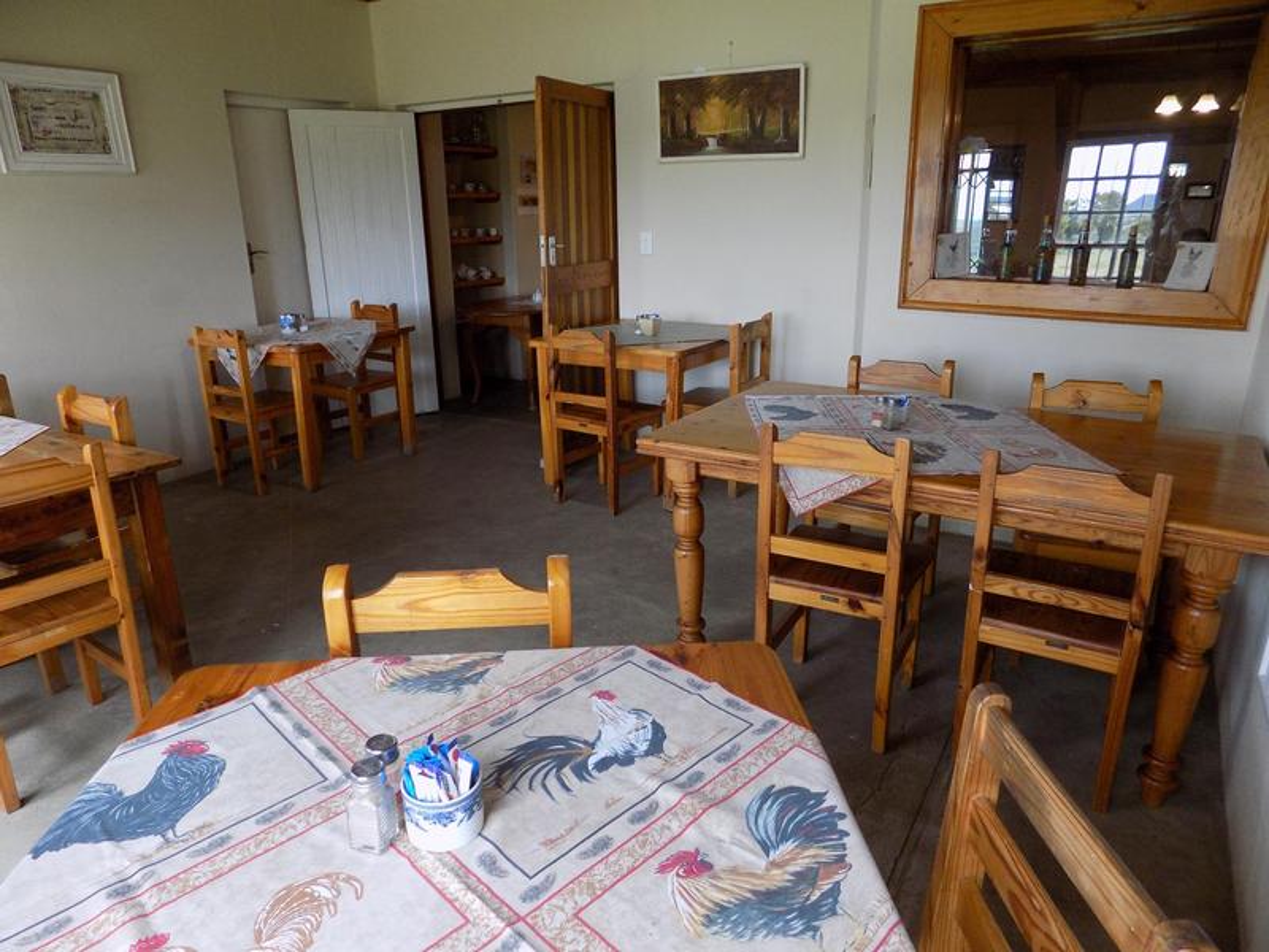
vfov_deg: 58.9
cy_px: 476
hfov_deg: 73.9
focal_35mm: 23
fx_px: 843
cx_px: 634
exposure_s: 1/30
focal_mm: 4
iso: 140
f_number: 3.1
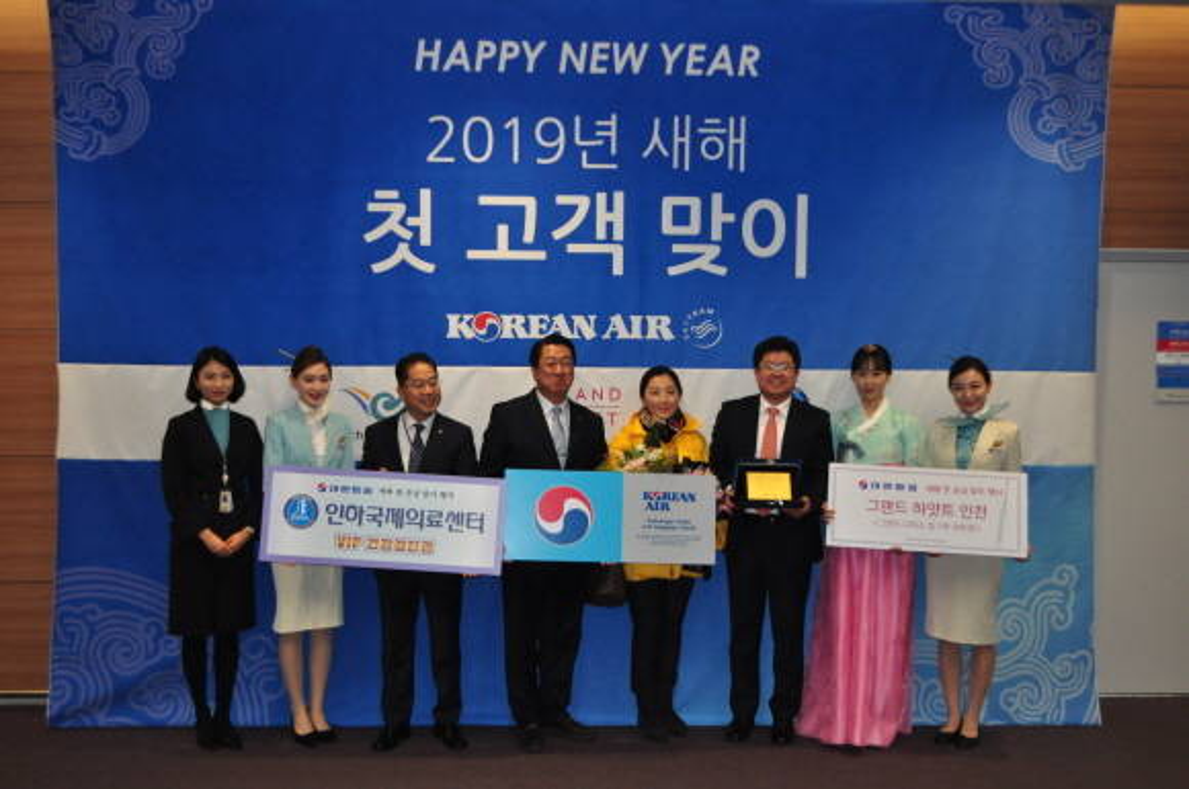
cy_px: 394
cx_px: 594
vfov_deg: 34.1
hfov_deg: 49.6
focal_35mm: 39
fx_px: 1286
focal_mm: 26
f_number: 4.2
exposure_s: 1/200
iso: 800
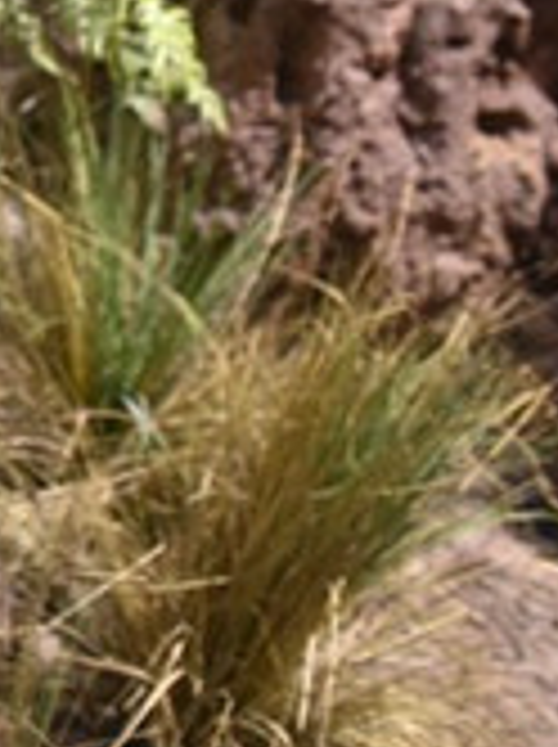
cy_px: 164
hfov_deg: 13.6
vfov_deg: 21.3
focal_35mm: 91
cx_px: -580
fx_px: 1961
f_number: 4
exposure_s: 1/30
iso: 2000
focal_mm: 28
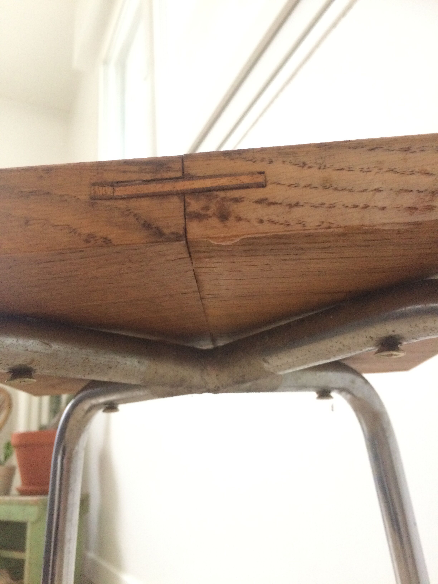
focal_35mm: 29
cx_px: 219
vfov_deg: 61.7
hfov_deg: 48.2
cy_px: 292
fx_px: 489
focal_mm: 4.15
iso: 320
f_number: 2.2
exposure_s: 1/33
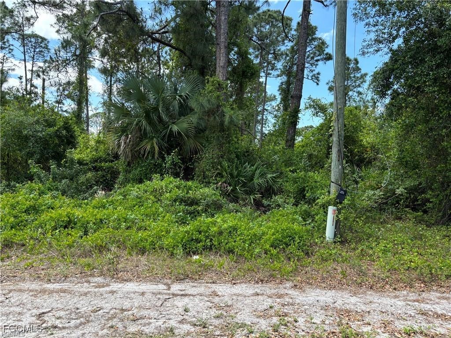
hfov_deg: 67.3
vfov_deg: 53.1
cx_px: 226
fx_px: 339
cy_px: 169
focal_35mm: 26
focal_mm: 5.96
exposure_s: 1/693
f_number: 1.6
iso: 50
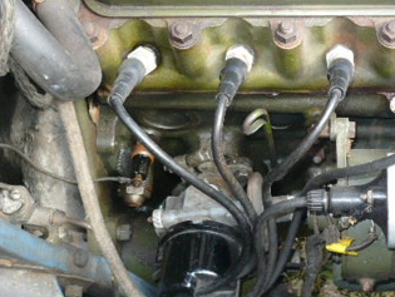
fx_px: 811
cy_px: 64
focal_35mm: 71
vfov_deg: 20.6
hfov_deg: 26.9
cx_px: 305
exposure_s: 1/125
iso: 100
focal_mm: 5.8
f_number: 2.8
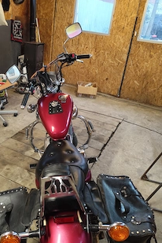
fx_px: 209
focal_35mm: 31
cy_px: 111
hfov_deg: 42.0
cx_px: 60
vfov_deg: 60.2
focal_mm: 6.19
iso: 800
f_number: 1.65
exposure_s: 1/50
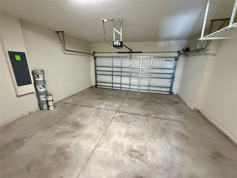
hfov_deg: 102.1
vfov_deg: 85.7
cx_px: 118
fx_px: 96
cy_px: 89
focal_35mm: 14
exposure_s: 1/60
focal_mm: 2.22
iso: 1250
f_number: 2.2
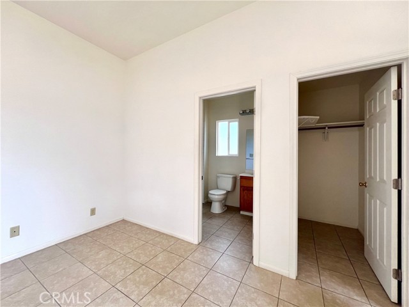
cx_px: 204
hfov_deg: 106.2
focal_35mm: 13
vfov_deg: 89.9
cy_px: 154
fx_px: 154
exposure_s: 1/99
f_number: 1.8
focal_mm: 1.57
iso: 50
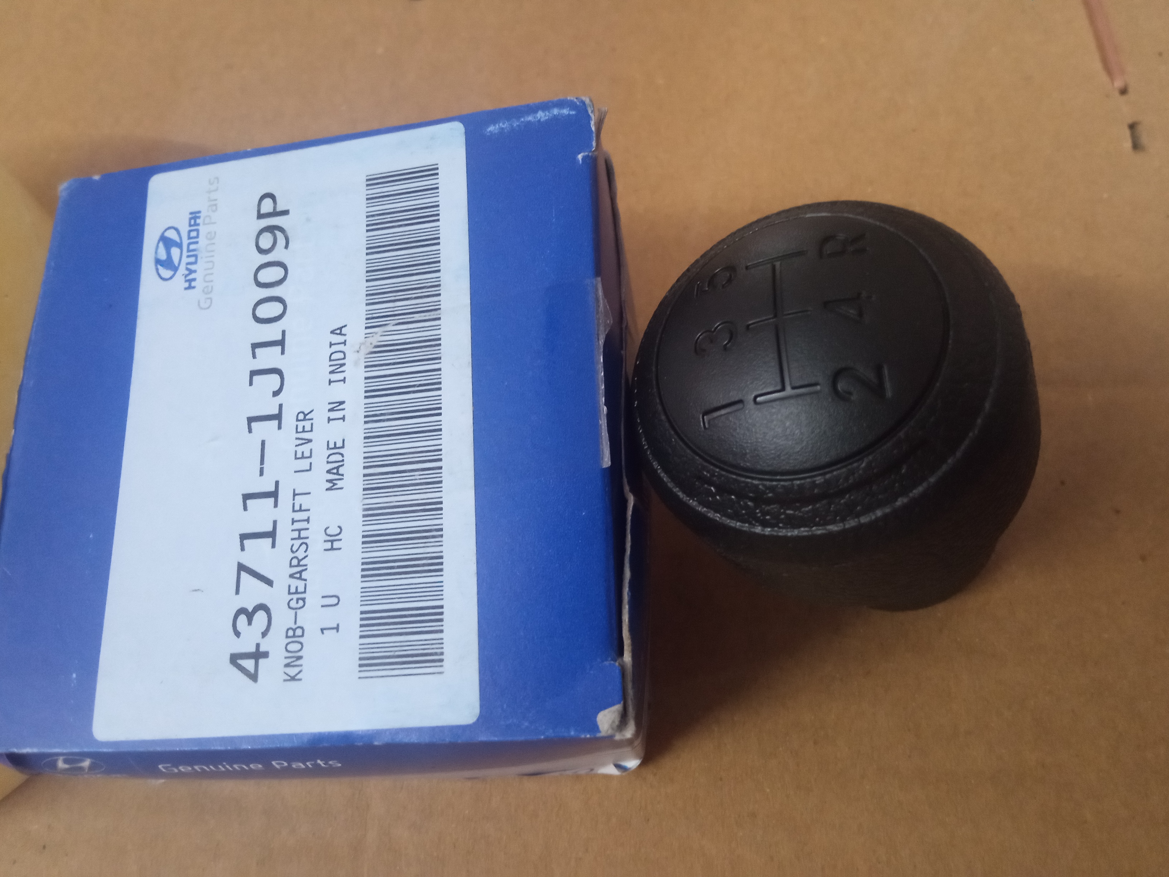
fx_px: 912
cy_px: 438
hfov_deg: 65.3
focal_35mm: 27
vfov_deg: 51.4
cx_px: 584
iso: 1578
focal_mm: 3.79
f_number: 2.2
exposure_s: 1/20
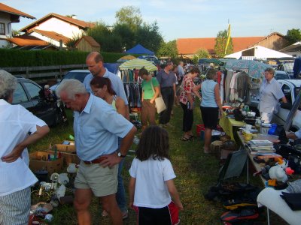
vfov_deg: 40.7
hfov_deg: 52.6
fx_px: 304
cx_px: 150
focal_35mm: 35
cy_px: 112
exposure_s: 1/500
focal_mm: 5.8
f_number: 2.8
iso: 50
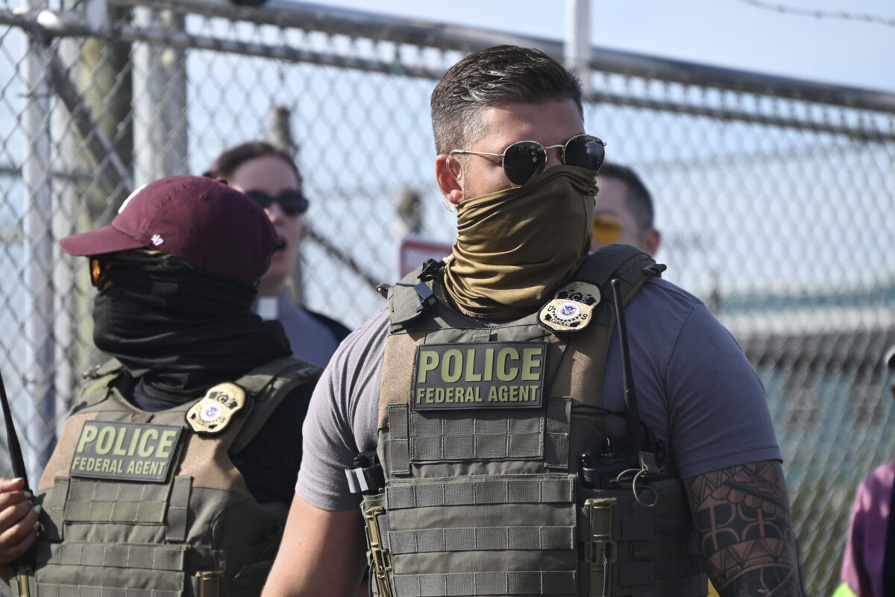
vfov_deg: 8.1
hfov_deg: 12.1
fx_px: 4228
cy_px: 298
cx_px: 448
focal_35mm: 170
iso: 360
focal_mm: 170
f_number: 6.3
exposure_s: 1/1000
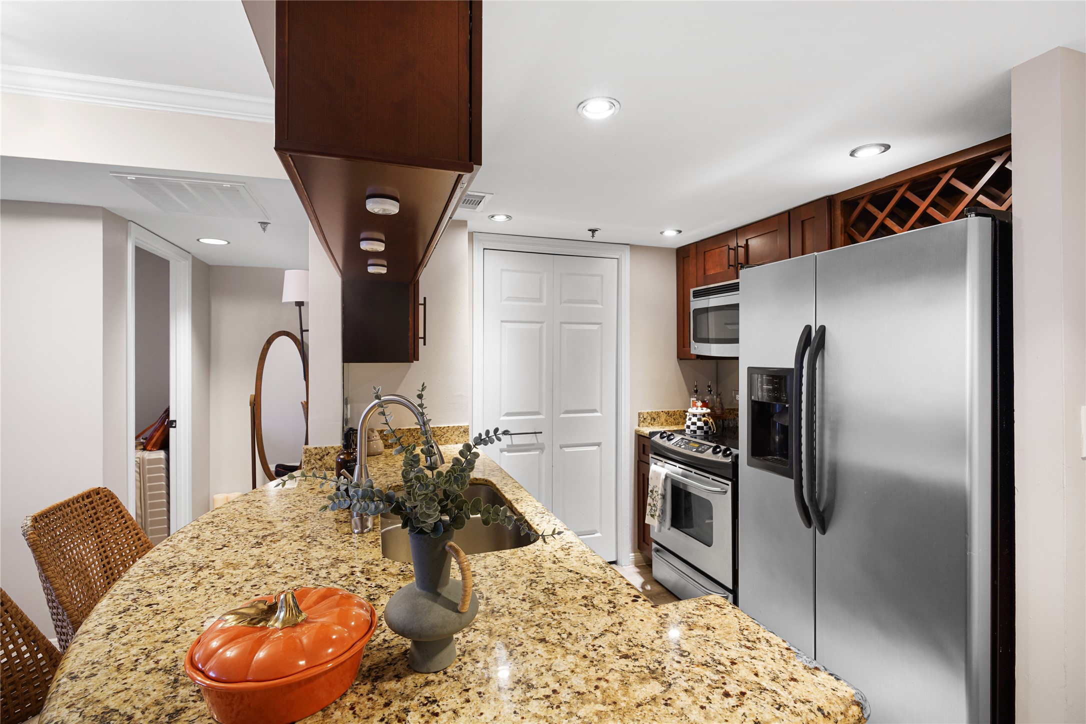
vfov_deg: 73.7
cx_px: 543
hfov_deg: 96.7
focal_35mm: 16
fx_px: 483
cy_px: 362
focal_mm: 16
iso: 100
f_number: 8
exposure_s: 2
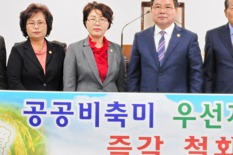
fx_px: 821
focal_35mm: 127
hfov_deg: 16.1
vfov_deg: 10.8
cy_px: 42
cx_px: 183
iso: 1600
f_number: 4
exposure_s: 1/125
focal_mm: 36
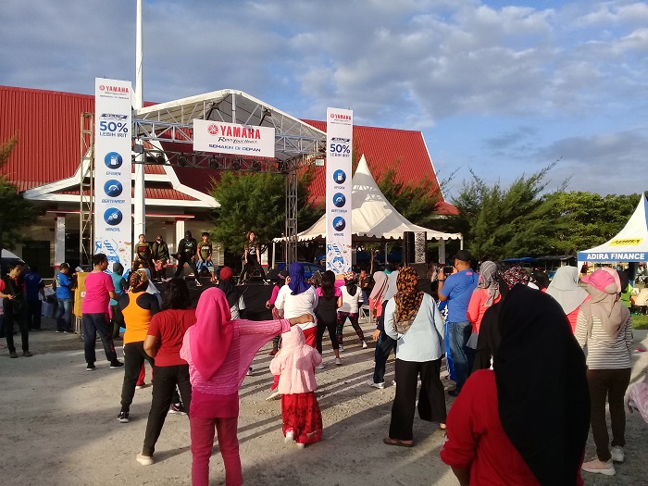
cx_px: 324
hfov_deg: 58.4
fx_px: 580
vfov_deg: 45.4
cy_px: 243
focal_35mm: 31
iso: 50
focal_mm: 3.3
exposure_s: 1/943
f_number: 2.2
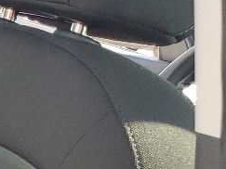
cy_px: 239
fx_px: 1116
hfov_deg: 9.1
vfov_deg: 8.5
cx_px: -466
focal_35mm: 171
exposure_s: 1/294
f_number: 1.5
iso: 50
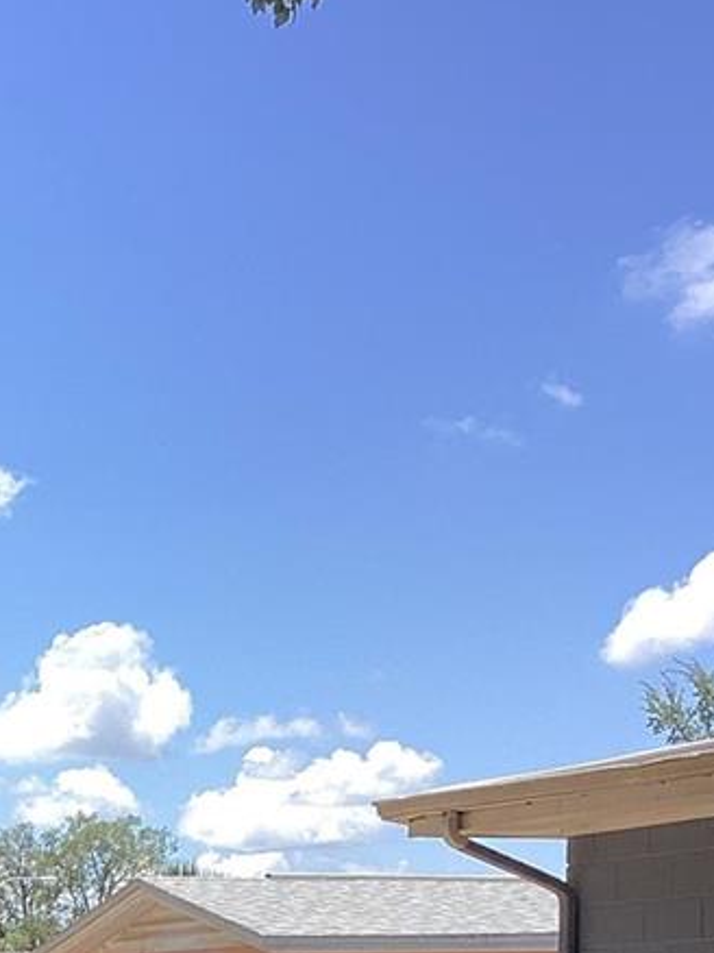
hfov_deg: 16.5
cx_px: -172
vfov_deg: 21.0
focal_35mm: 85
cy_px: 1229
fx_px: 2340
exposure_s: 1/679
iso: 25
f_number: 2.4
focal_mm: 3.3
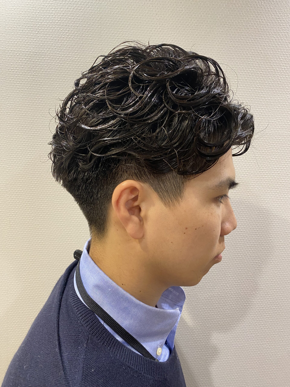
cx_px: 145
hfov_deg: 53.1
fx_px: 290
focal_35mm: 26
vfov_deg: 67.3
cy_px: 194
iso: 160
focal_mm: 4.25
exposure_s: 1/50
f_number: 1.8
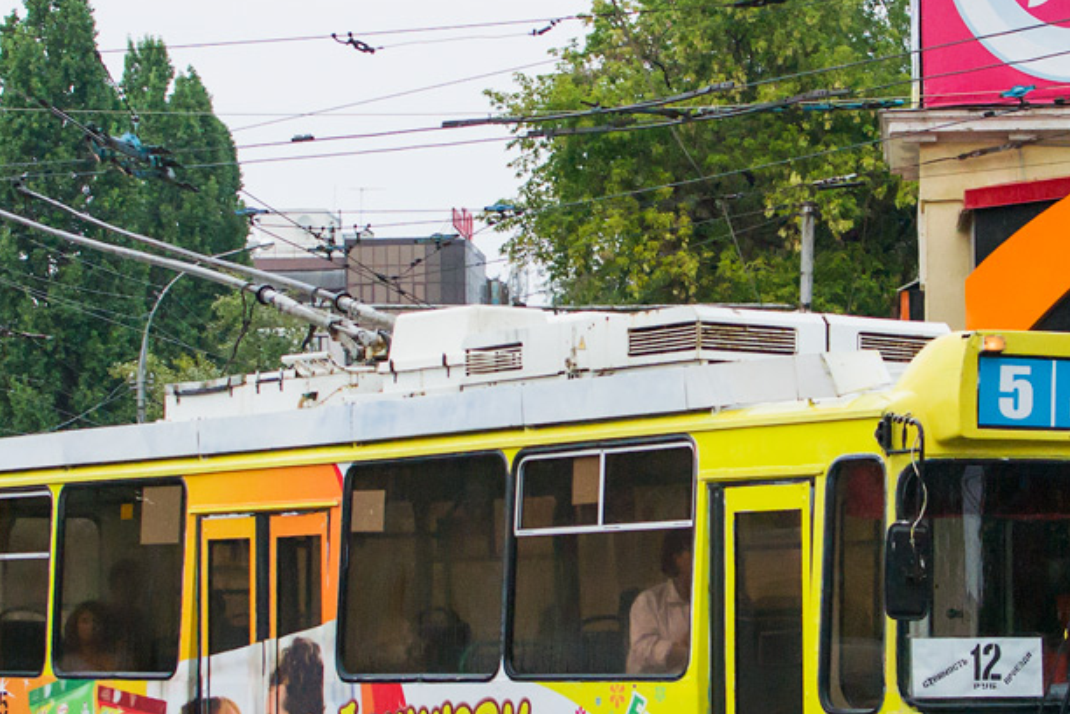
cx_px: 568
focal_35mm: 103
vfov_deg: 13.3
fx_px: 3061
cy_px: 436
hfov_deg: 19.8
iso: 800
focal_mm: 35
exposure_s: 1/500
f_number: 4
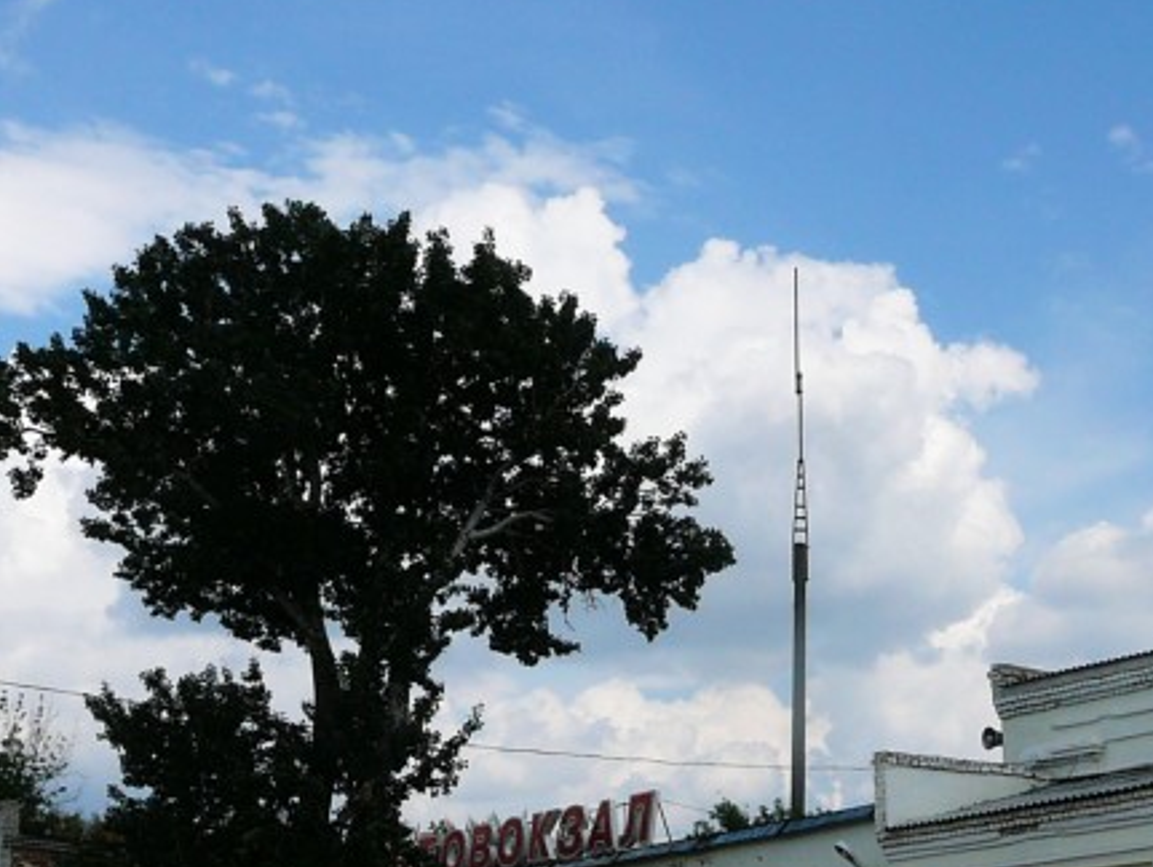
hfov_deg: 27.9
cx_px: 792
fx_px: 2300
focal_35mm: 69
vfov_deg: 21.0
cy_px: 731
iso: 80
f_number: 5
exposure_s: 1/800
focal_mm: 5.2
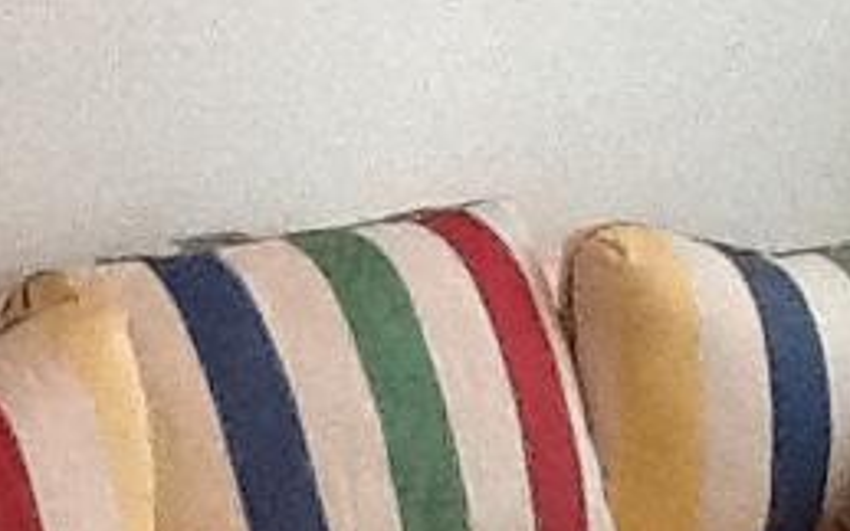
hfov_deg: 12.1
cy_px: 439
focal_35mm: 173
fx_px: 4008
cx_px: 673
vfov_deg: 7.6
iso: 250
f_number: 2.4
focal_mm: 2.03
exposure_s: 1/30
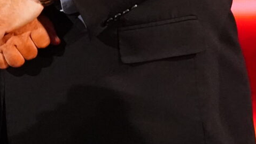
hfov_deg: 1.9
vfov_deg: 1.1
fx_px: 7600
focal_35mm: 1119
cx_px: 32
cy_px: -213
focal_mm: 200
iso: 8000
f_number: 2.8
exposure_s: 1/800
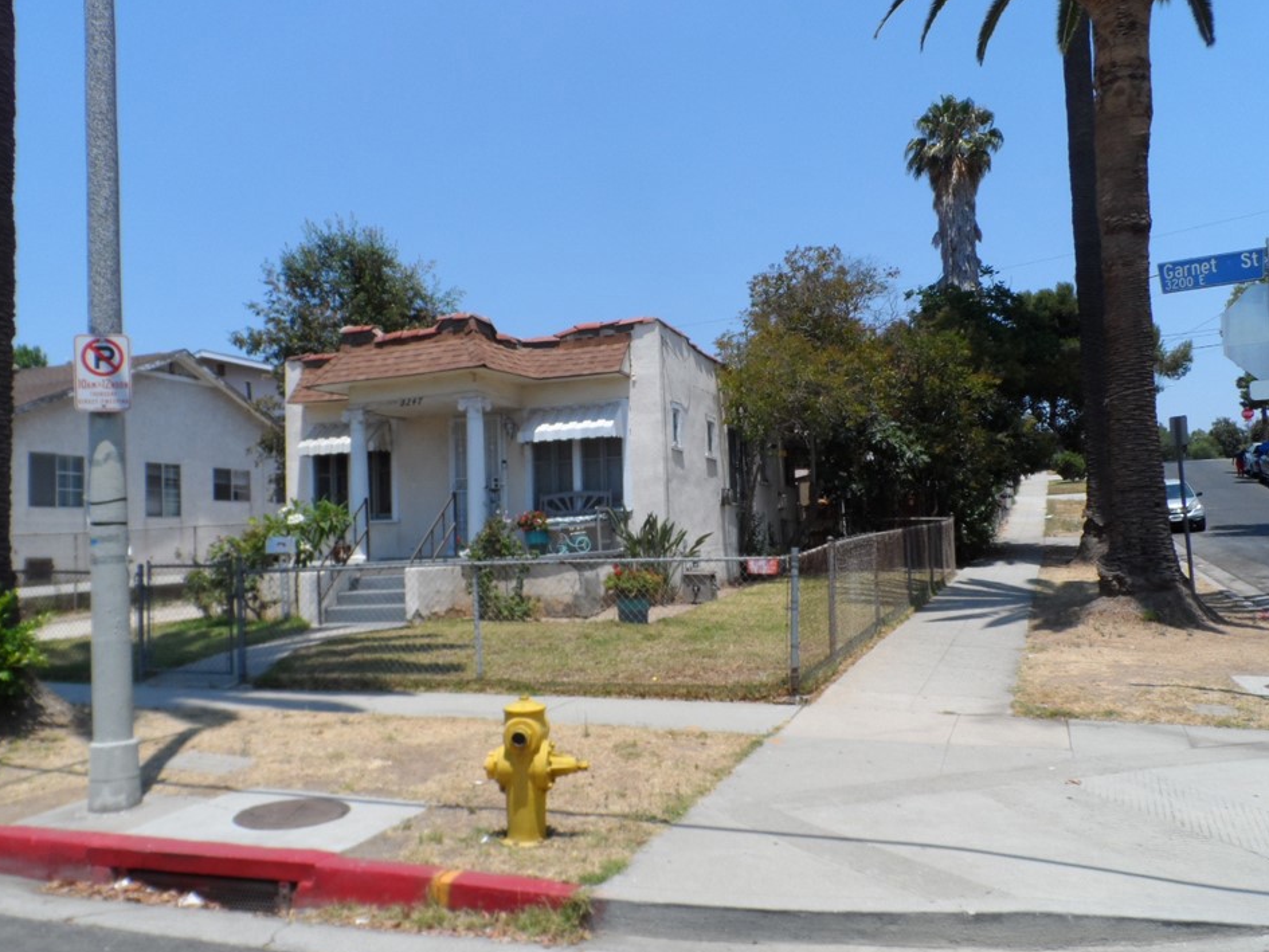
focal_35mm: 26
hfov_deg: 67.3
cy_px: 489
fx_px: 953
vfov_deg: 53.1
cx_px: 607
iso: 80
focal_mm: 4
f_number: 4.5
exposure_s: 1/750
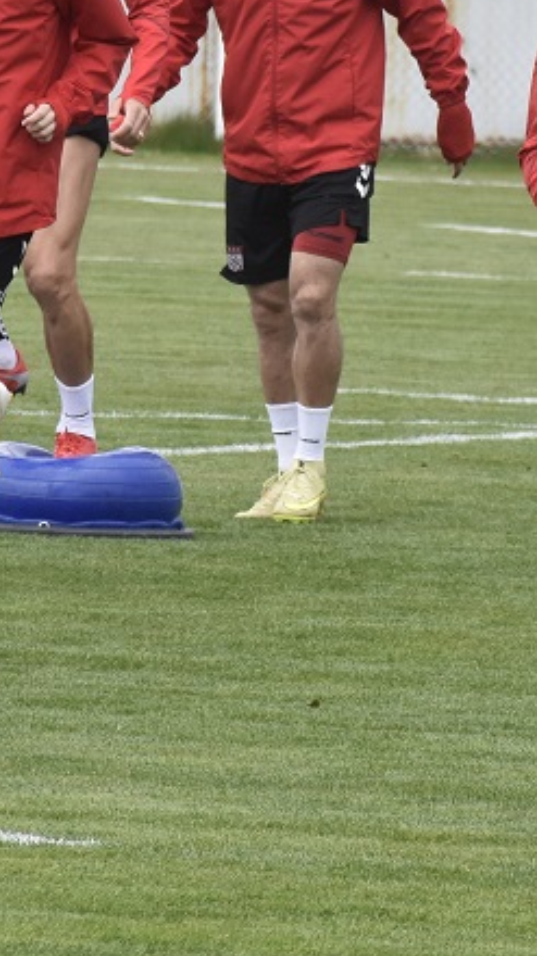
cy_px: 268
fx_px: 16226
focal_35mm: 640
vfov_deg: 3.4
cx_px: 367
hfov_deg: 1.9
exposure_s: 1/1000
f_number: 8
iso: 800
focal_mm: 140
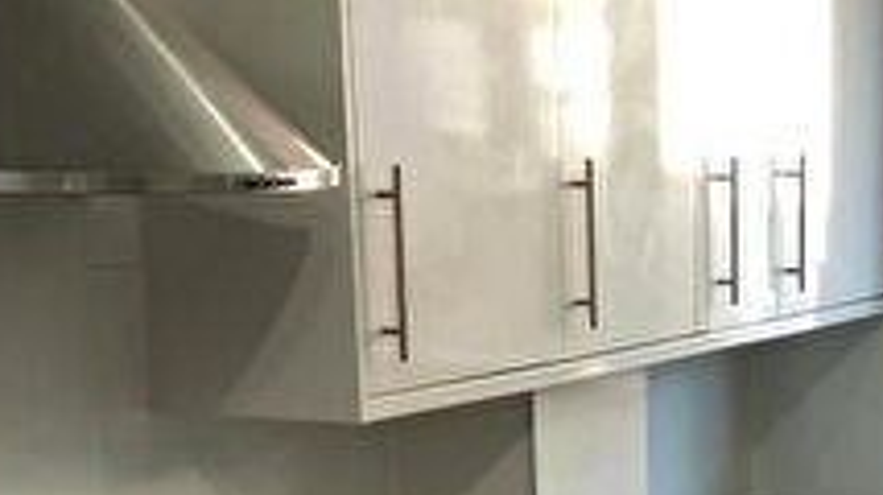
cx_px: 805
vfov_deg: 11.6
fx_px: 2340
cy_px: 745
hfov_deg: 20.9
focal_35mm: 100
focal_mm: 4
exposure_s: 1/33
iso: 40
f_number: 1.8
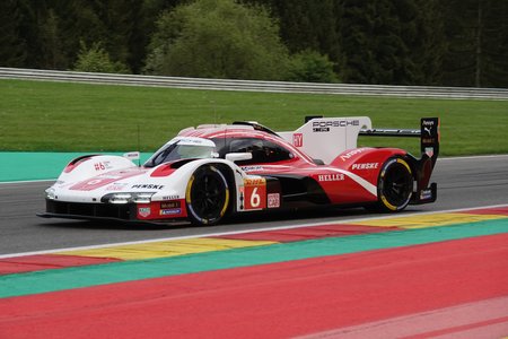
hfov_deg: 14.8
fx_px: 1961
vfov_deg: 9.9
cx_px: 254
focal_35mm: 139
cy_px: 170
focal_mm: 51.14
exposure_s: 1/800
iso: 200
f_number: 4
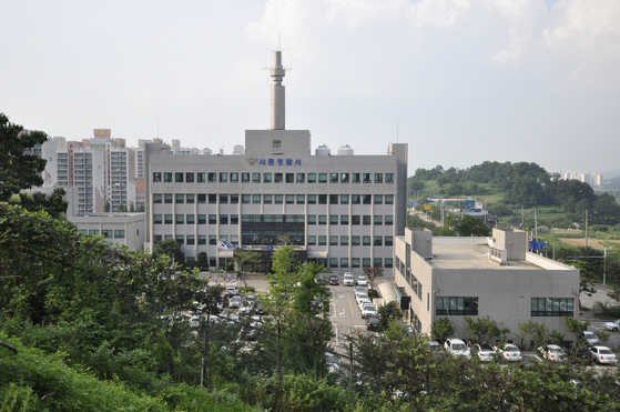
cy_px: 206
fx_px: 619
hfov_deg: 53.2
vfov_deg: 36.8
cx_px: 310
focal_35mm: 36
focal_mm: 24
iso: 400
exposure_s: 1/2000
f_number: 4
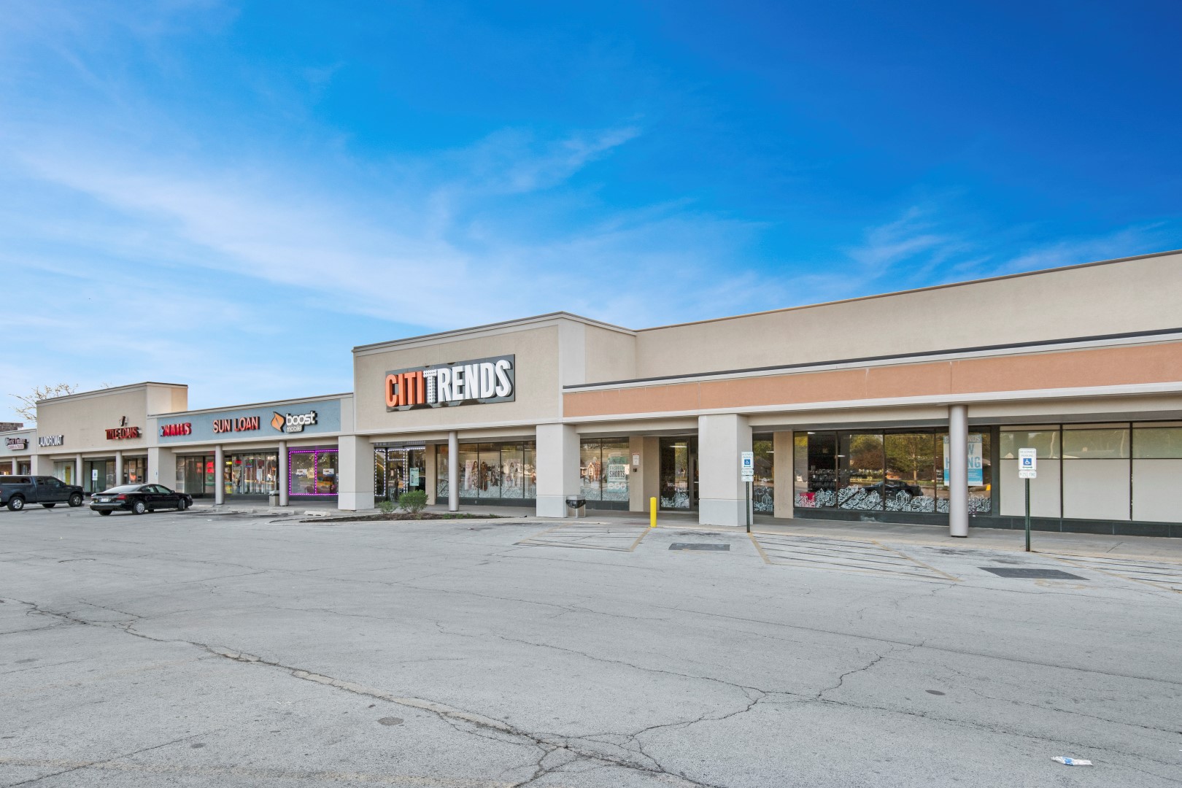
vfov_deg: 57.2
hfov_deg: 78.6
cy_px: 394
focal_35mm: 22
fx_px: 722
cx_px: 591
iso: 200
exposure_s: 1/200
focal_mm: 15
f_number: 8
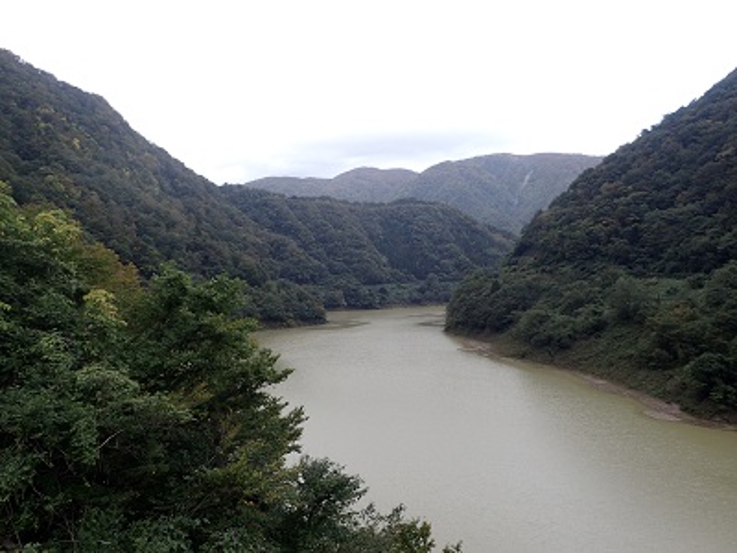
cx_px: 368
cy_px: 276
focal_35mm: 25
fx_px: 532
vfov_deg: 54.9
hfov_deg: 69.4
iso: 100
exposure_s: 1/320
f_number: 2.8
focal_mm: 4.5
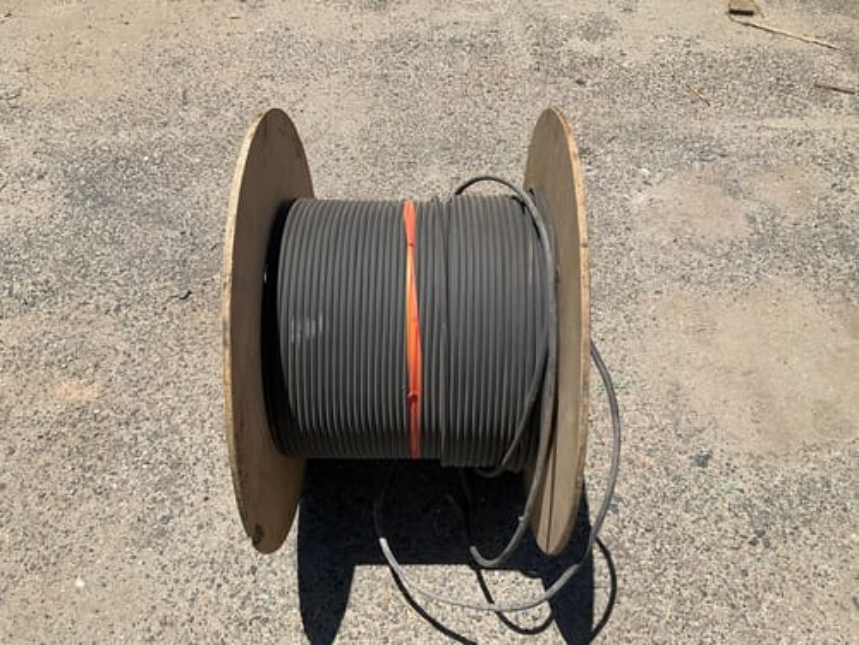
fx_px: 720
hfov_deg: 61.7
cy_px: 322
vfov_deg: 48.2
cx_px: 430
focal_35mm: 29
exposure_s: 1/2320
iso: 25
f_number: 1.8
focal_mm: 3
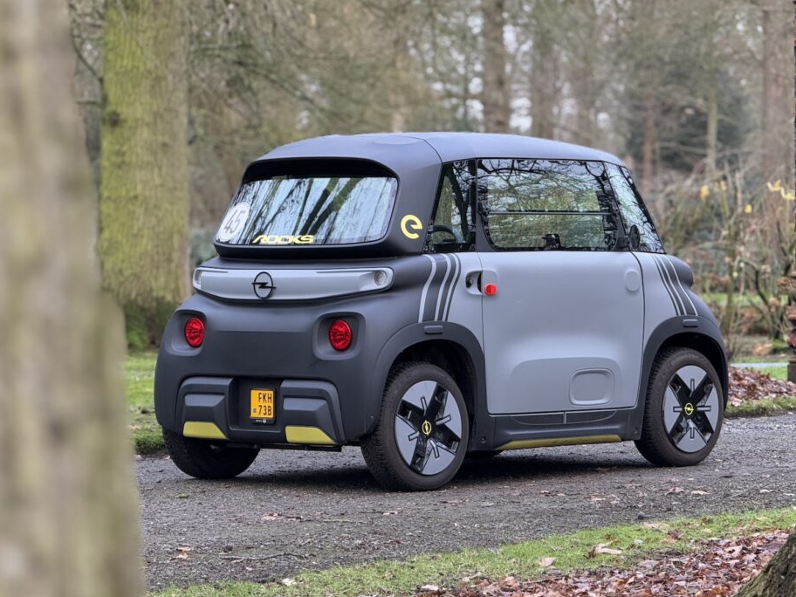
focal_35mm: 150
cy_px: 365
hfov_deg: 13.2
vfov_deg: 9.9
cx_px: 390
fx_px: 3449
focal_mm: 15.66
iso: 200
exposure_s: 1/99
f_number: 2.8
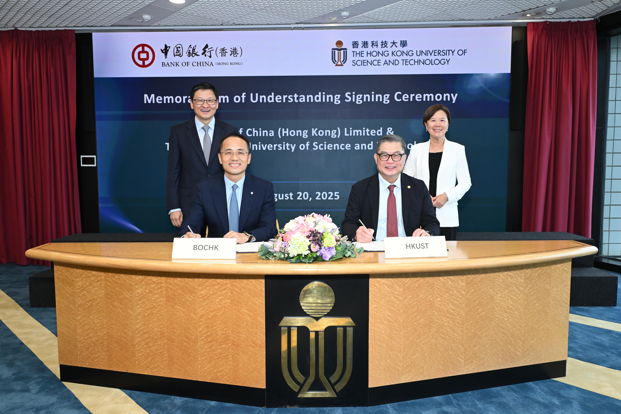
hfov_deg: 64.6
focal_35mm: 28
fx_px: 492
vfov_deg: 45.7
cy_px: 207
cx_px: 310
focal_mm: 28.5
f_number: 6.3
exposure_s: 1/200
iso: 2500
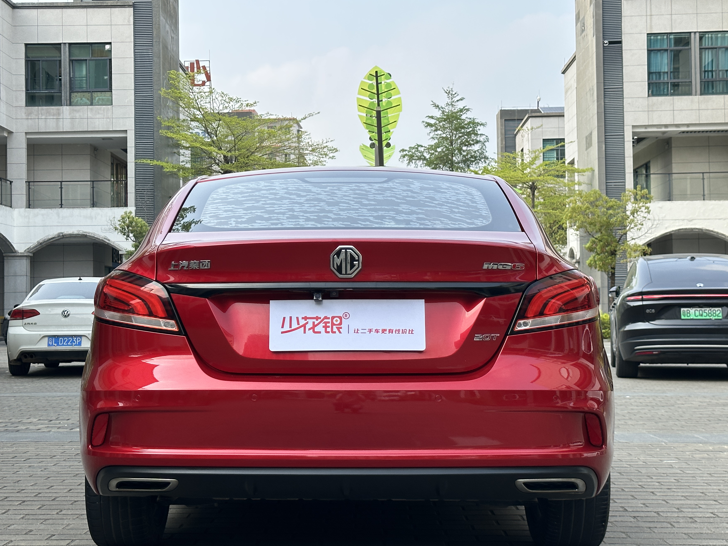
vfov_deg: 26.5
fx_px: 1157
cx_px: 335
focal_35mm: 55
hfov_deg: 34.9
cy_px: 248
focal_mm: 6.86
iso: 64
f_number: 1.78
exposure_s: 1/1613
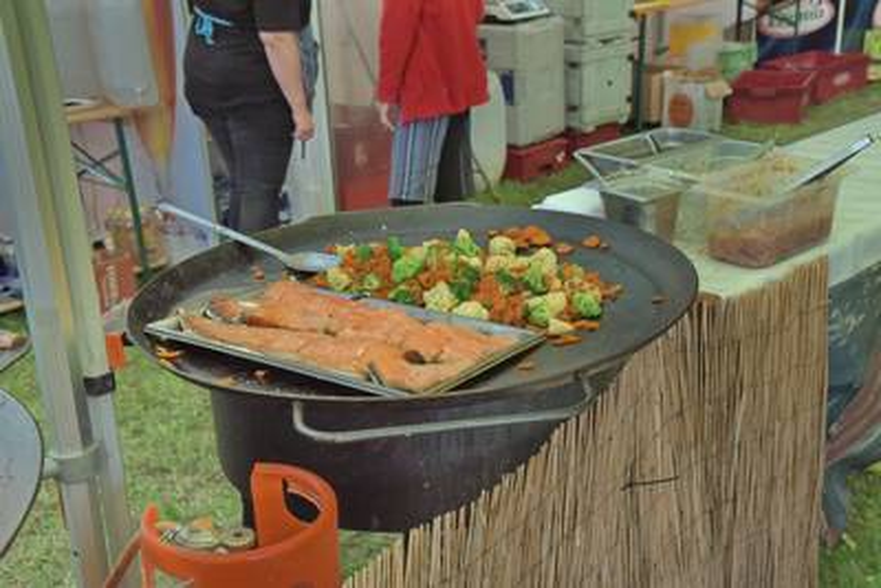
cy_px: 294
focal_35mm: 46
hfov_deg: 42.7
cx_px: 440
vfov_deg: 29.3
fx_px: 1126
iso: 1000
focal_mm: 46
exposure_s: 1/15
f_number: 5.6
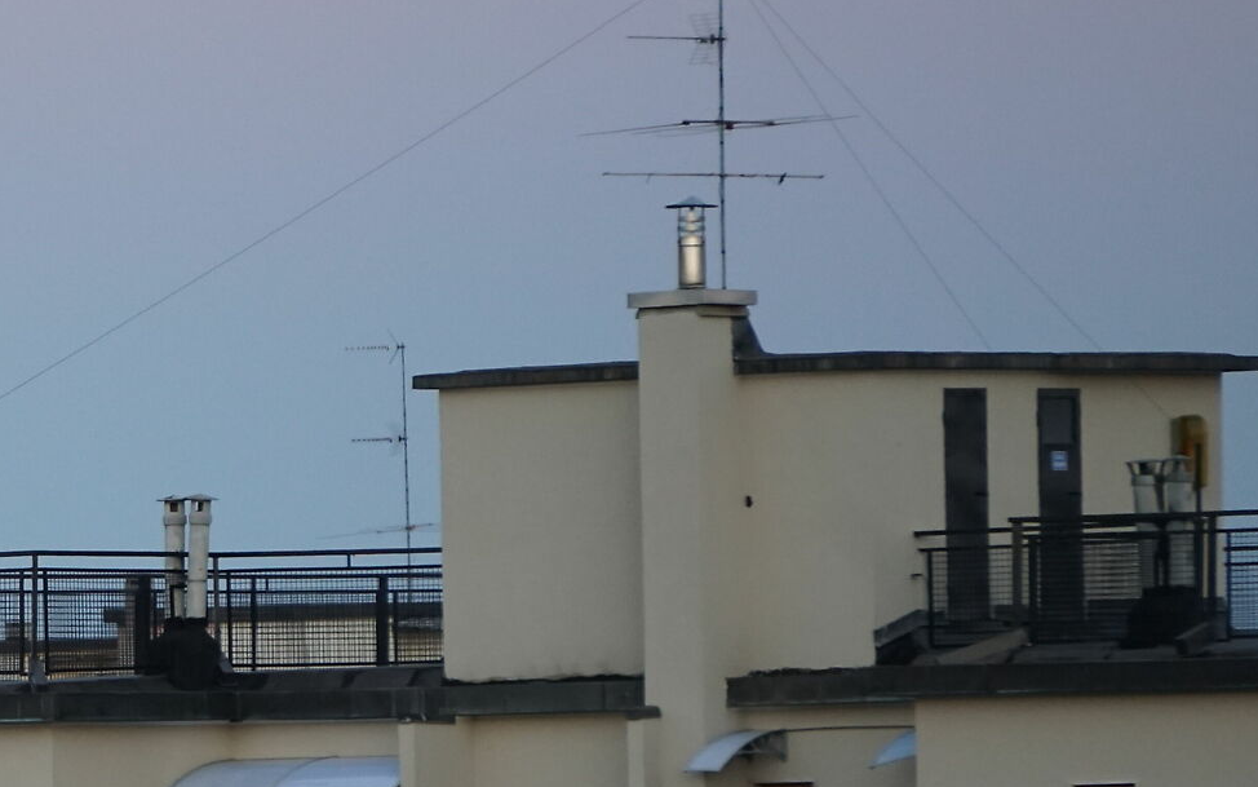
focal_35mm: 791
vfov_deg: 1.7
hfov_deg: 2.7
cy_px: 667
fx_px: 27122
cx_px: -232
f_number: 6.3
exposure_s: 1/400
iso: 2500
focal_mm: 210
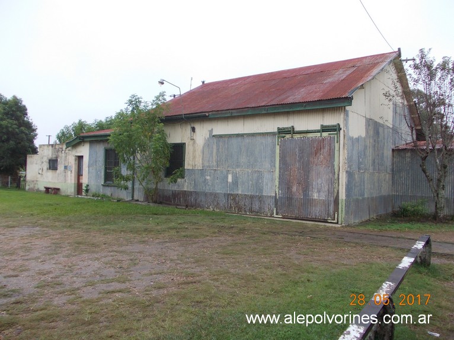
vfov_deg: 49.7
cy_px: 170
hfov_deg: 63.5
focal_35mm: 28
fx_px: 367
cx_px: 227
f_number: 2.7
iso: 80
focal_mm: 4
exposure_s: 1/400
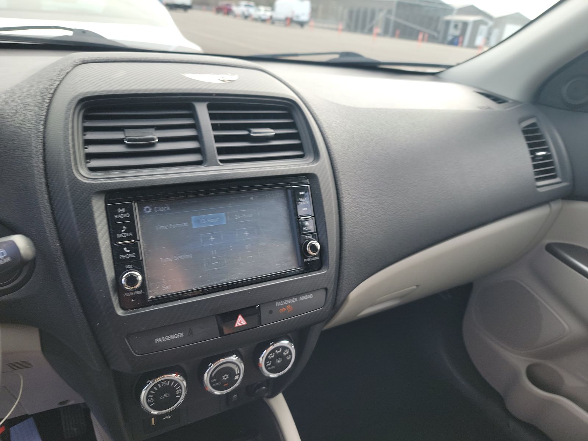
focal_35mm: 24
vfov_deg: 56.8
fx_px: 408
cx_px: 294
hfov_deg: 71.6
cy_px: 220
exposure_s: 1/119
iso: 55
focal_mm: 6.7
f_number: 1.8
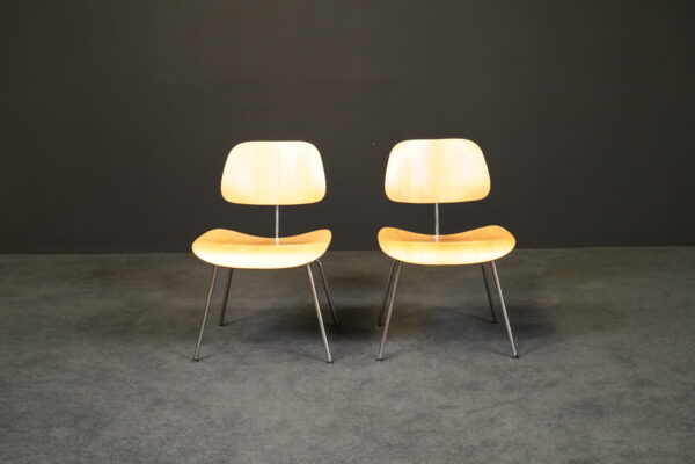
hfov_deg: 36.2
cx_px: 348
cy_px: 232
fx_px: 1062
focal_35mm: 55
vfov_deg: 24.6
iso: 5000
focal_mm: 55
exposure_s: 1/100
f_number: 7.1
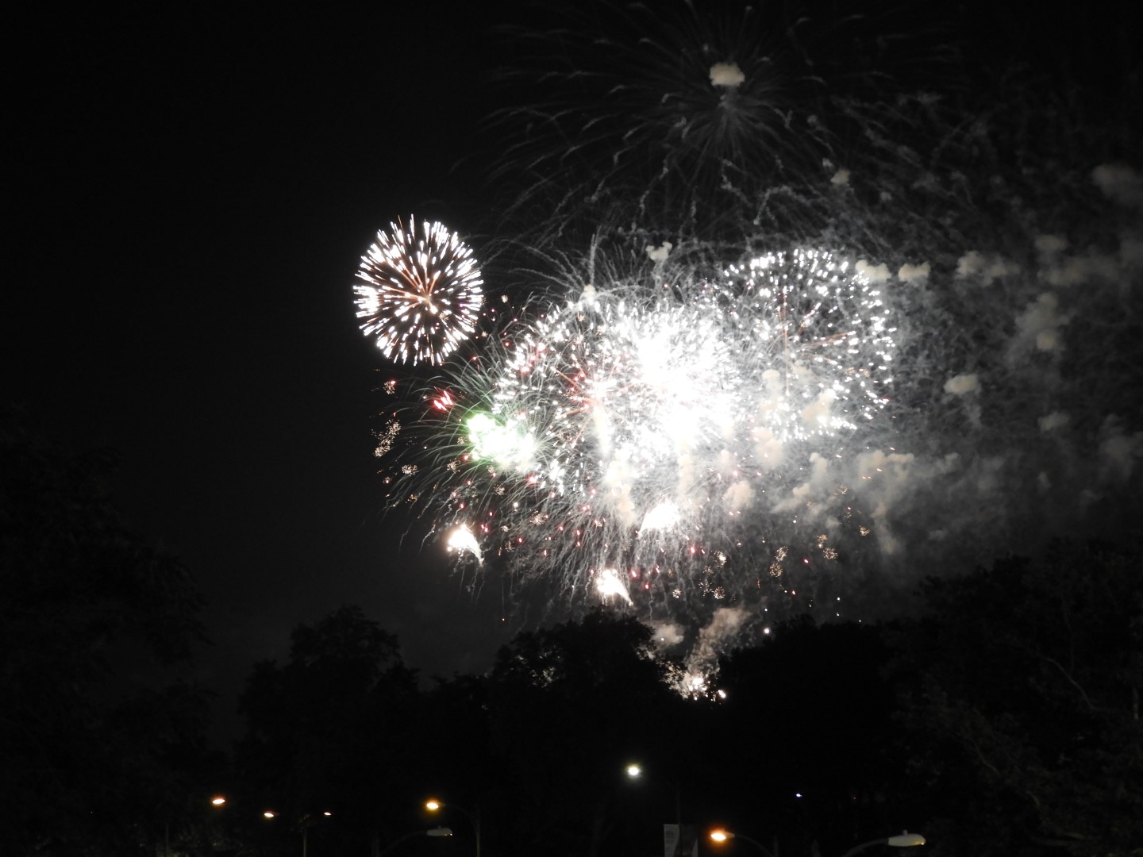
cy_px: 428
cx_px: 572
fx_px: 1981
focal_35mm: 60
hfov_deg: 32.2
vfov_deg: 24.4
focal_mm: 10.7
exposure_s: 1/10
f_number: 4.2
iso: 400
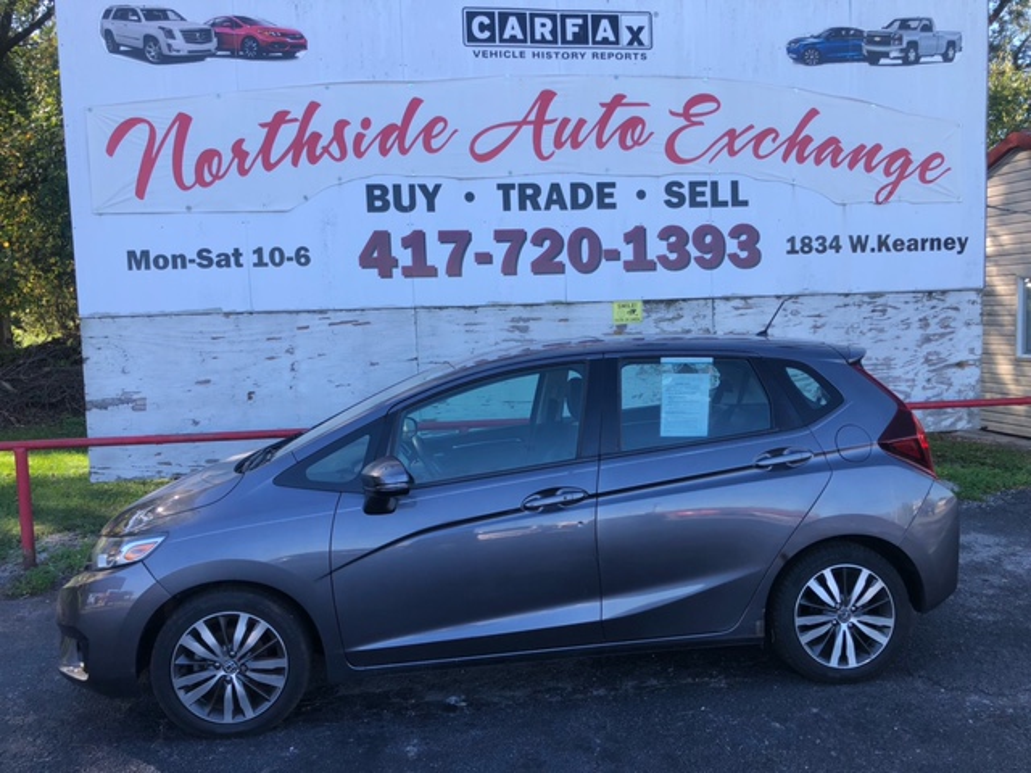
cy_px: 386
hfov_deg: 63.4
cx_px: 516
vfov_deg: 49.7
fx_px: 834
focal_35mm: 28
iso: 20
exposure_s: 1/369
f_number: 1.8
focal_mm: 3.99
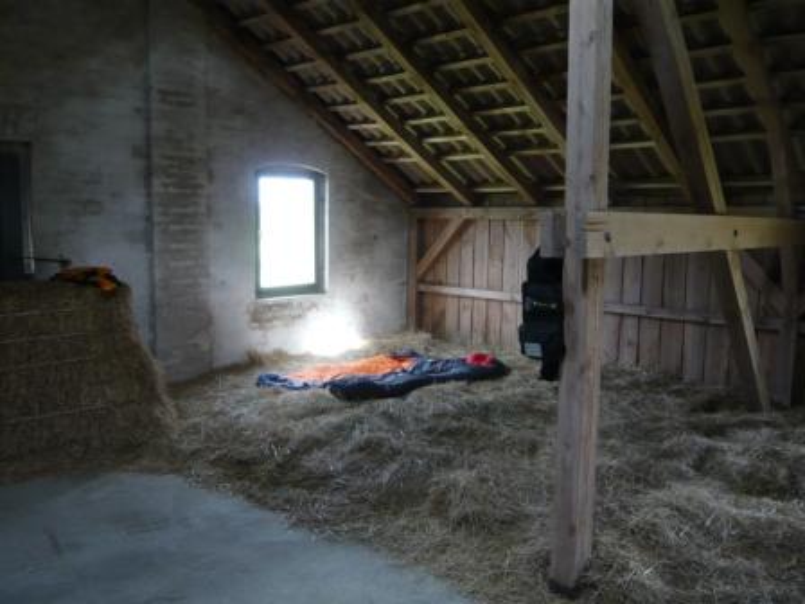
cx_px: 402
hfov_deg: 63.4
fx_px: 651
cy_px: 302
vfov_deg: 49.7
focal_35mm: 28
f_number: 2.8
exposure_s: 1/30
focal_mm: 4.6
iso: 200
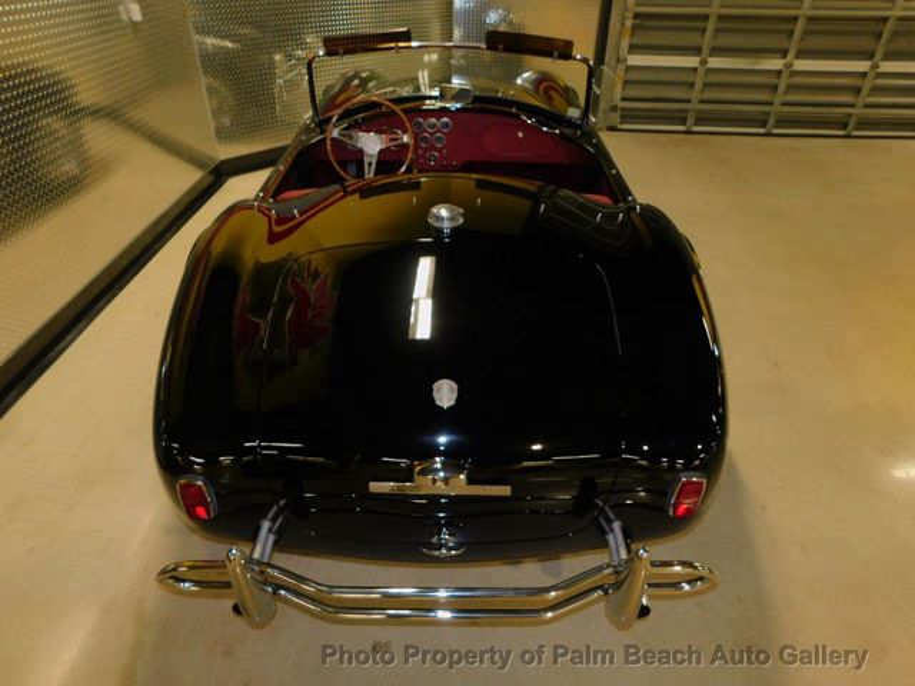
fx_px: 608
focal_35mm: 23
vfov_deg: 58.9
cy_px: 343
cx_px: 458
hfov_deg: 73.9
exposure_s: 1/30
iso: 200
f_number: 3
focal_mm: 4
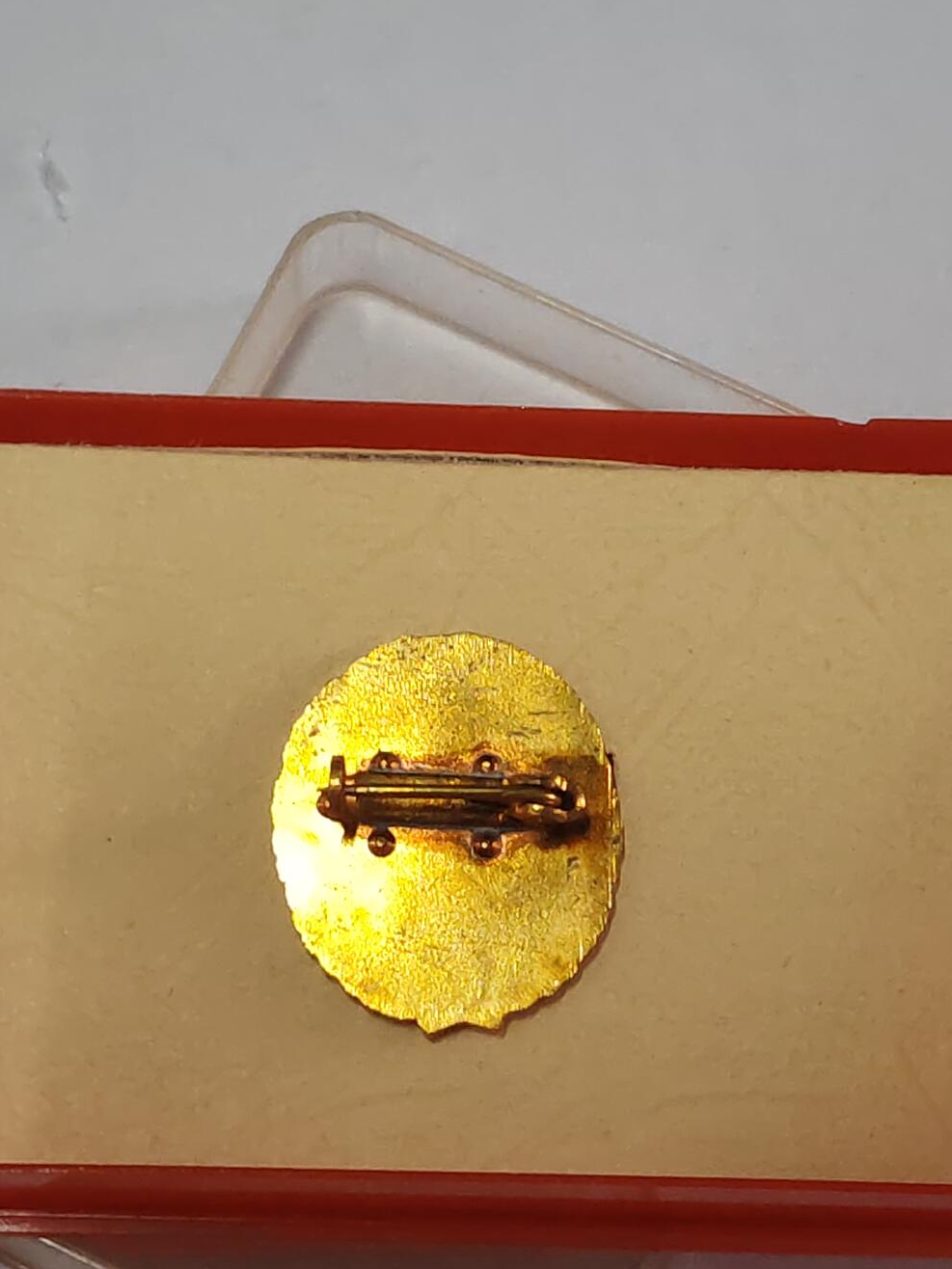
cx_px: 480
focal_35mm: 93
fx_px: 3410
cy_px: 787
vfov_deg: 21.0
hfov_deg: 15.9
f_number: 1.95
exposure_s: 1/50
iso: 640
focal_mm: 5.52
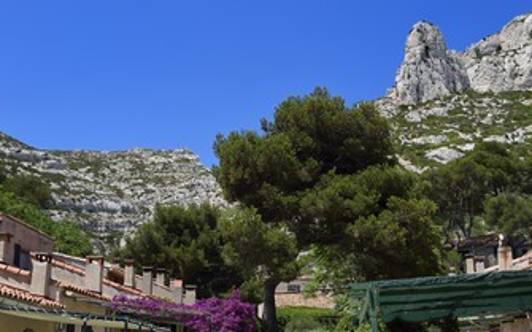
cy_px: 219
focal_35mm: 46
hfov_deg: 43.5
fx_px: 667
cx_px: 268
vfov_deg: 27.8
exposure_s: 1/250
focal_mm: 36
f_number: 13
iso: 200
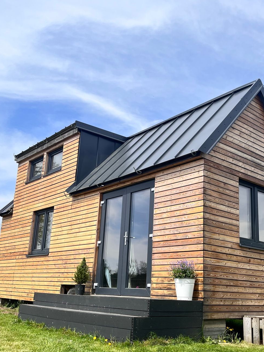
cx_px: 159
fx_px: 376
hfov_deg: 38.5
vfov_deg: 50.0
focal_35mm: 37
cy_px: 196
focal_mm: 5.1
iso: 50
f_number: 1.6
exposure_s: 1/4016
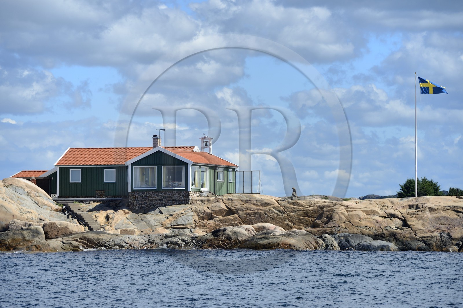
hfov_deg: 12.5
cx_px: 232
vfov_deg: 8.3
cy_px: 154
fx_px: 2120
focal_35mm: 165
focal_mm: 165
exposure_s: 1/1000
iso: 200
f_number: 7.1
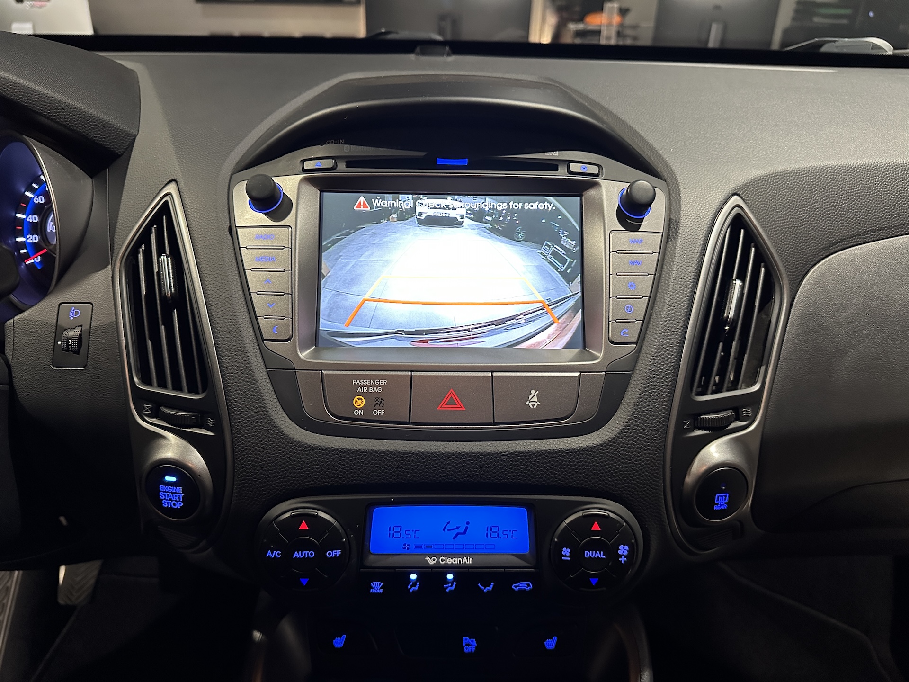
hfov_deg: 71.6
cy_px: 341
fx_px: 630
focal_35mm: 24
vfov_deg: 56.8
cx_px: 454
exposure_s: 1/60
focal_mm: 6.86
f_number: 1.78
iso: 800
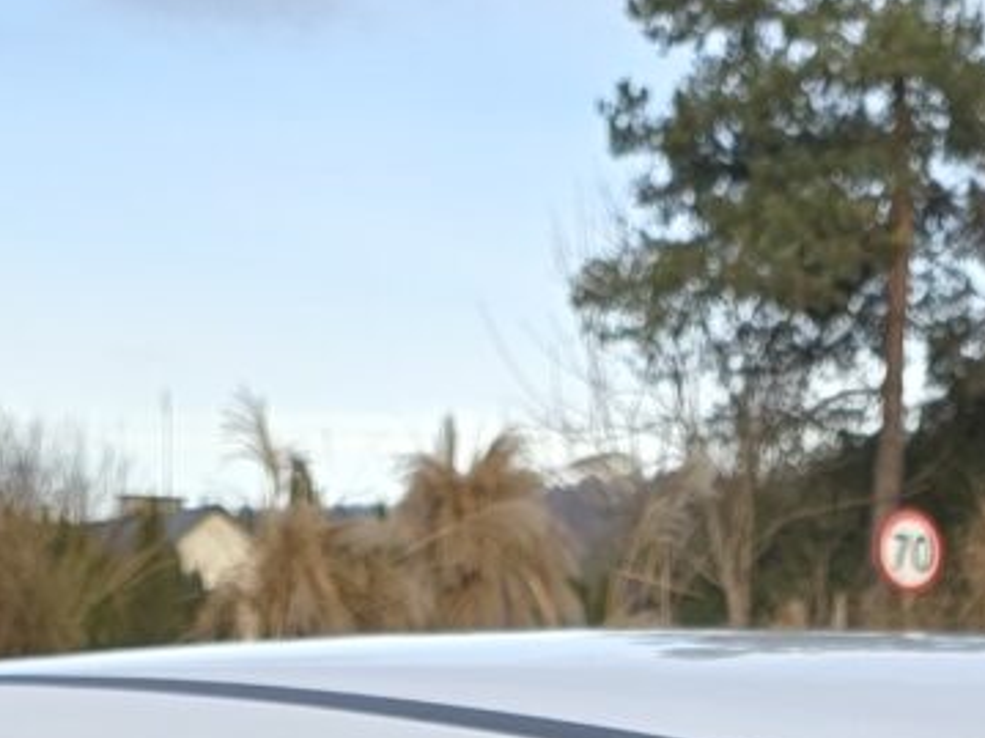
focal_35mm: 164
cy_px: 1898
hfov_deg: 11.8
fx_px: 4665
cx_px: 1133
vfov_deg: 8.2
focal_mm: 6.3
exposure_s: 1/217
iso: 12
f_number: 1.7
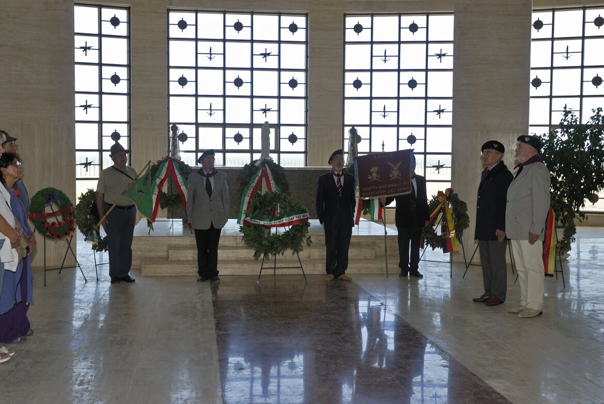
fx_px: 806
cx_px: 302
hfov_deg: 41.1
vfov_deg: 28.1
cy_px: 202
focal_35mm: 48
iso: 100
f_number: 5.6
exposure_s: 1/60
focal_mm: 32
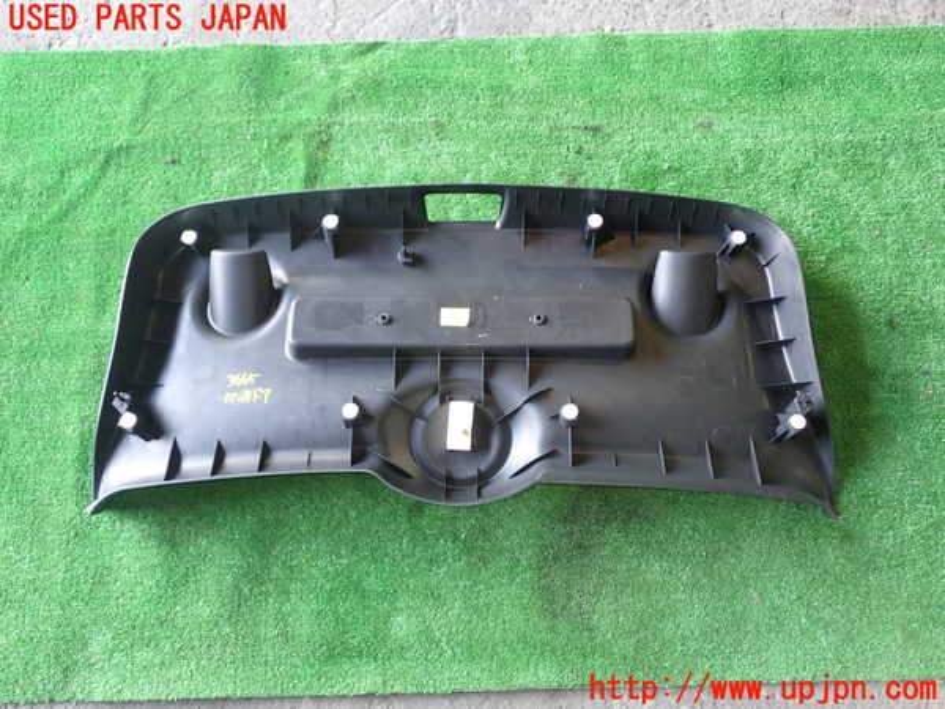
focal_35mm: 32
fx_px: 874
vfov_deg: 44.2
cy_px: 354
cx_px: 472
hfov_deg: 56.8
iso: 200
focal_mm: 5.79
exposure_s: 1/30
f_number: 2.4
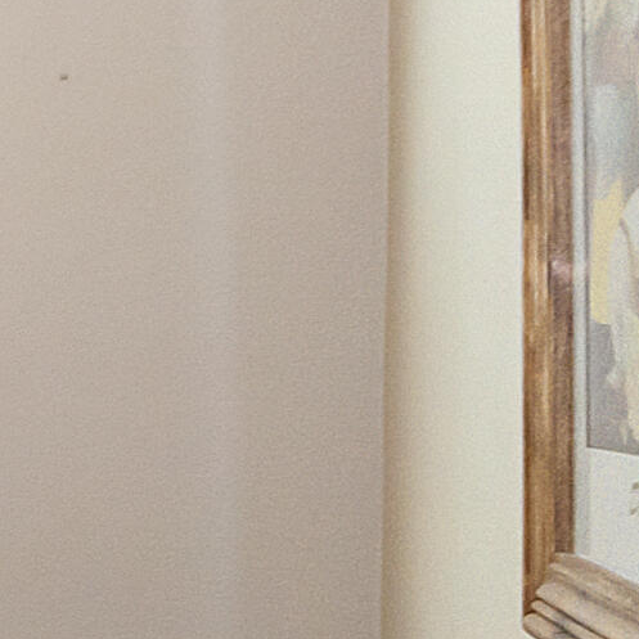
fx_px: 1608
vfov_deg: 22.5
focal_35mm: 77
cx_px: -1239
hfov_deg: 11.8
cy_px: 333
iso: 400
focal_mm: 10
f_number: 6.3
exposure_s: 1/30
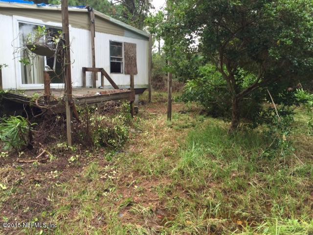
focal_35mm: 29
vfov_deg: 48.2
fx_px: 262
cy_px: 118
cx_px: 156
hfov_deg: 61.7
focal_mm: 4.15
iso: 32
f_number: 2.2
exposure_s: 1/265
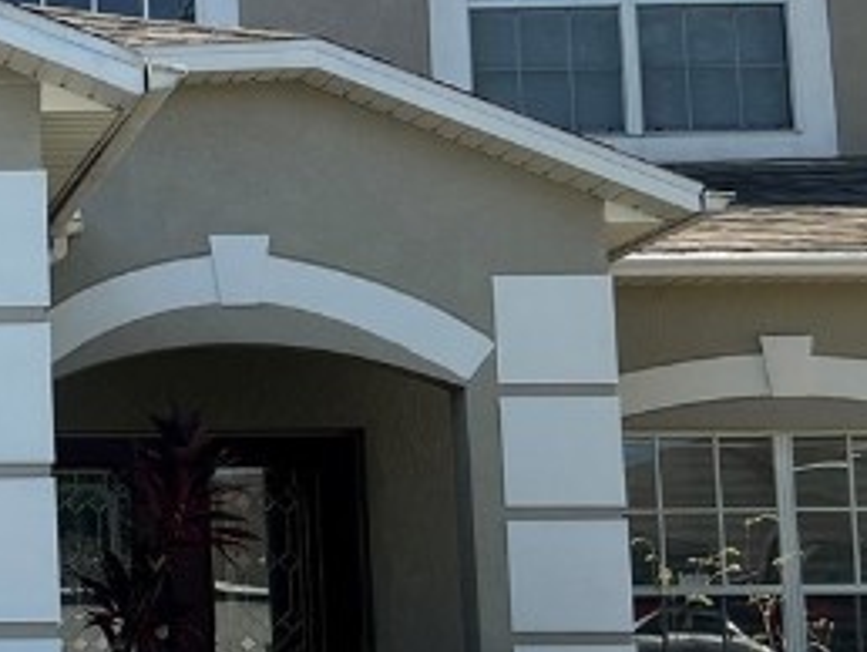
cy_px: 286
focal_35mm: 103
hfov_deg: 17.7
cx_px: -296
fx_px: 2582
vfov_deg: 14.4
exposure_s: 1/2299
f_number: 1.5
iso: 50
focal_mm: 5.7
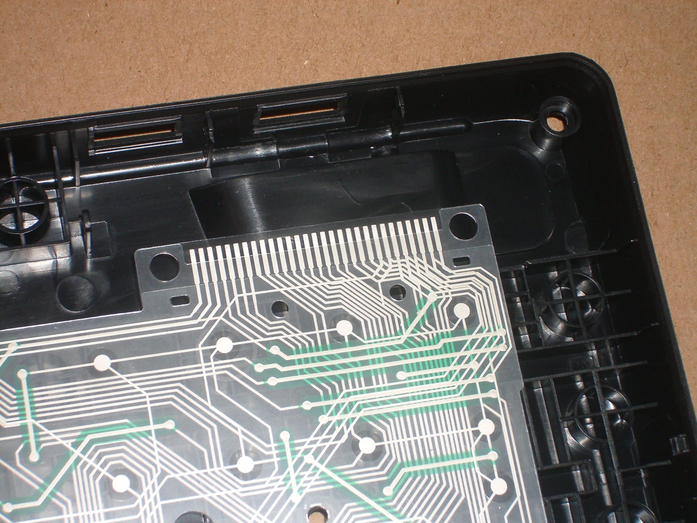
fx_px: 2114
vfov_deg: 14.1
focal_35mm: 105
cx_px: 348
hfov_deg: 18.7
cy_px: 262
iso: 80
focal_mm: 17.4
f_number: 7.7
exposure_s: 1/60
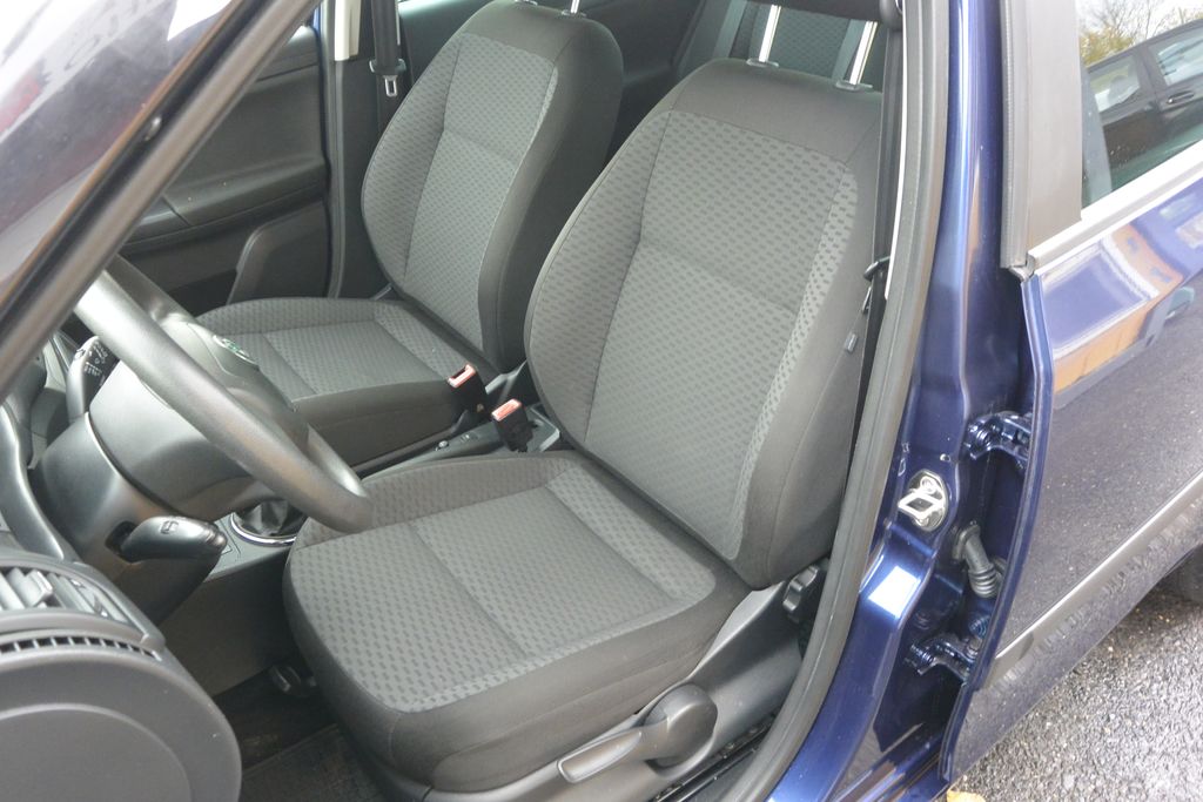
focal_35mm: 27
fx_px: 902
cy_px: 401
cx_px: 602
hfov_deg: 67.4
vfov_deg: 47.9
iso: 800
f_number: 3.5
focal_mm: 10
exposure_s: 1/60
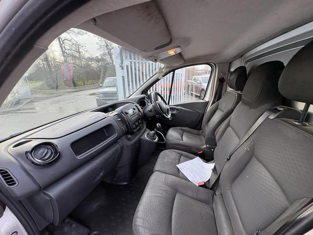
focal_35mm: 14
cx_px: 156
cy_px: 118
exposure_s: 1/99
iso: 64
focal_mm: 2.22
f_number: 2.2
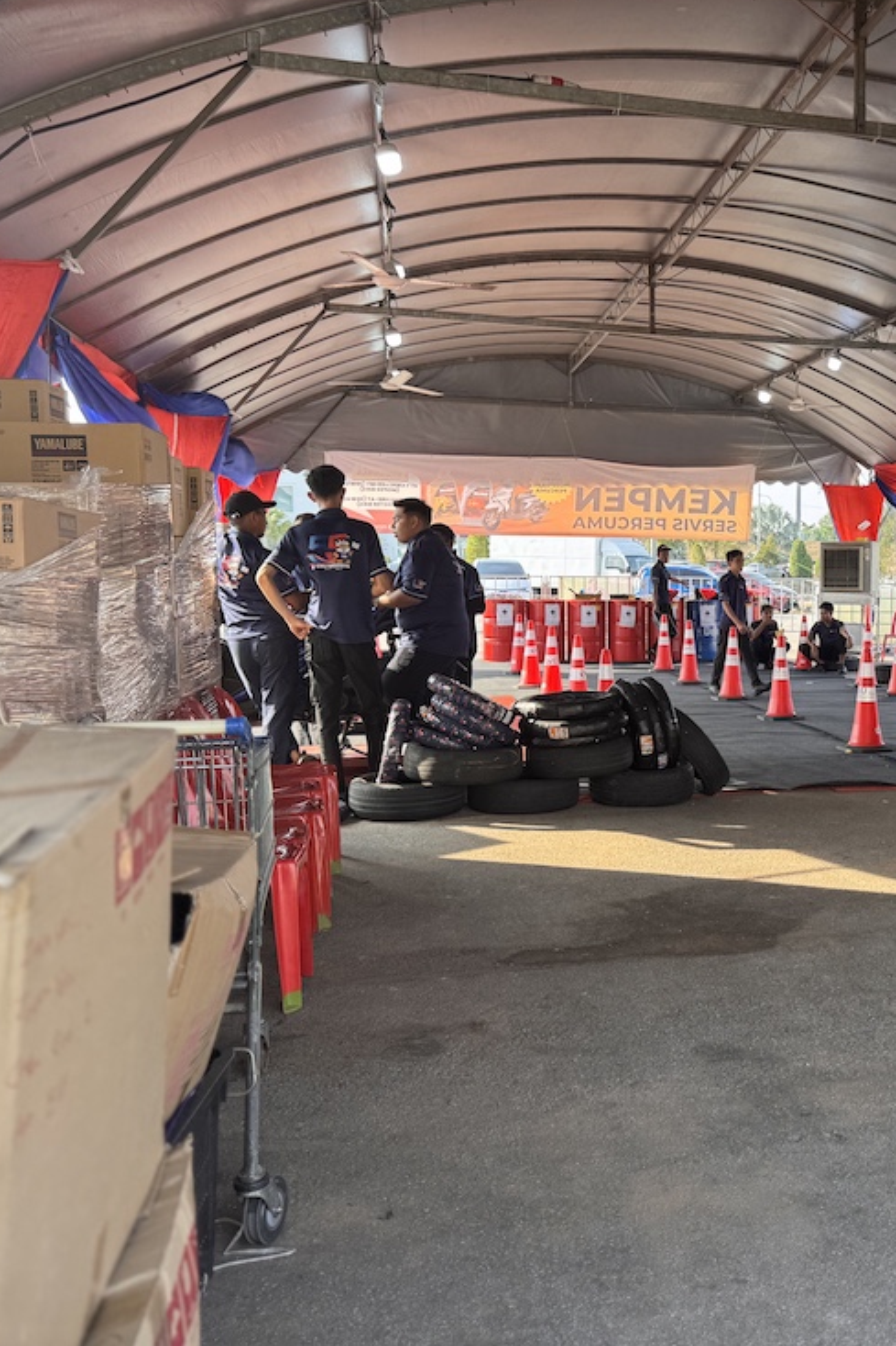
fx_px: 1270
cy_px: 660
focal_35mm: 34
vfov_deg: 55.8
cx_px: 790
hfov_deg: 36.7
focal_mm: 6.76
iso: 80
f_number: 1.78
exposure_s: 1/404
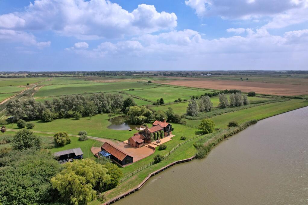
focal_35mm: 22
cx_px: 154
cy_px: 102
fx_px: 188
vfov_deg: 57.2
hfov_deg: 78.6
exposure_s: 1/240
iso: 110
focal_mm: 8.38
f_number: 2.8
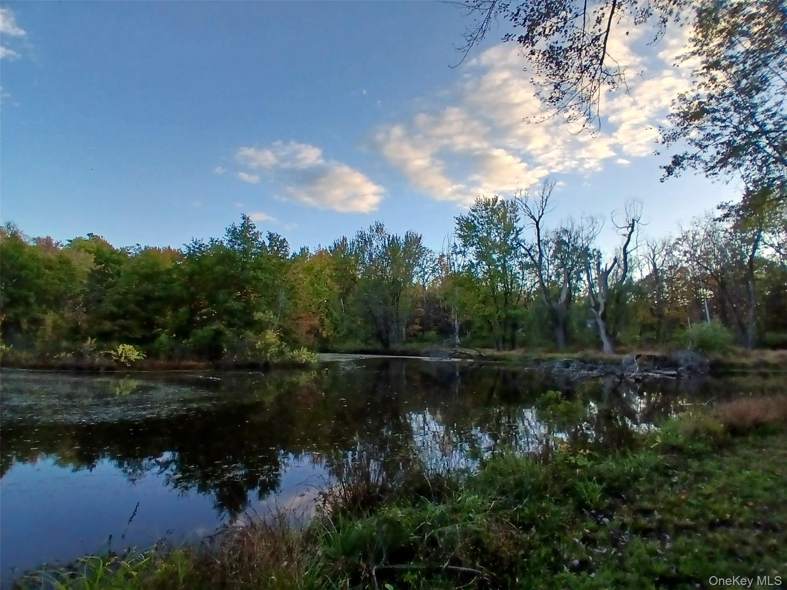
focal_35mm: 17
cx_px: 394
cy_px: 295
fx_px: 386
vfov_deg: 74.7
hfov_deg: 91.0
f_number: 2.2
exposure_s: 1/291
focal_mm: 1.4
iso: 50
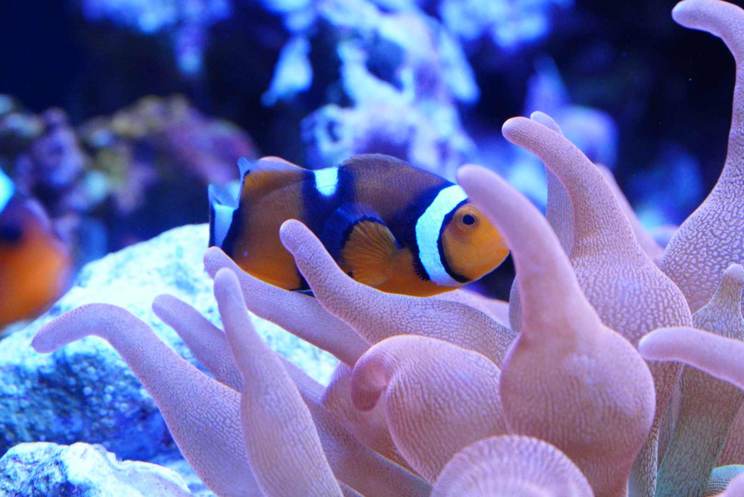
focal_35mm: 135
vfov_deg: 10.2
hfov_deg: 15.2
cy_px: 248
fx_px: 2792
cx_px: 372
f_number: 8
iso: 6400
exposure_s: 1/160
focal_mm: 90
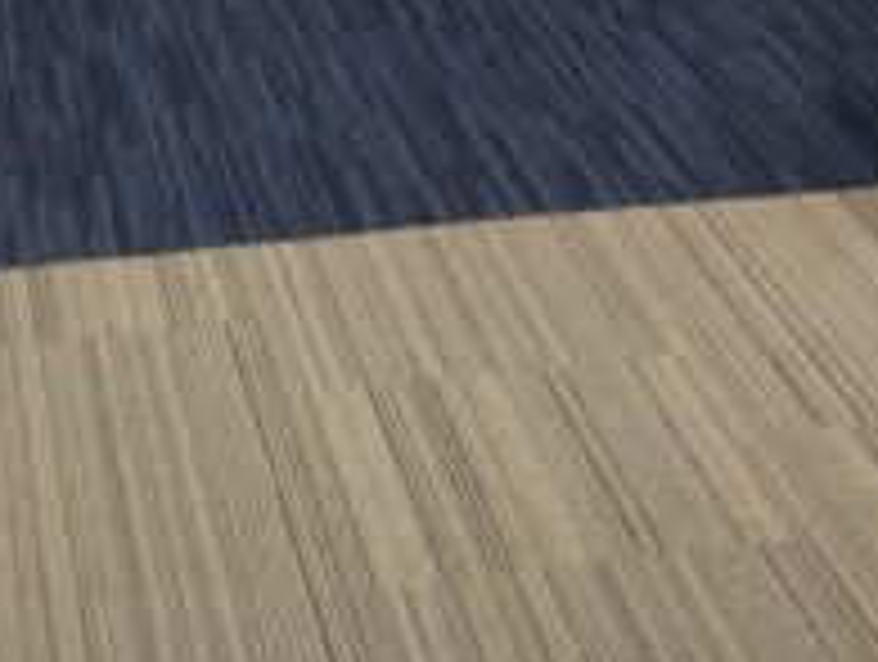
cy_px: -617
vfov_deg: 11.8
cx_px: 405
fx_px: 2897
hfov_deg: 17.2
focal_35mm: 114
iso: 64
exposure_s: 1/30
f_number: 2.2
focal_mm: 4.15
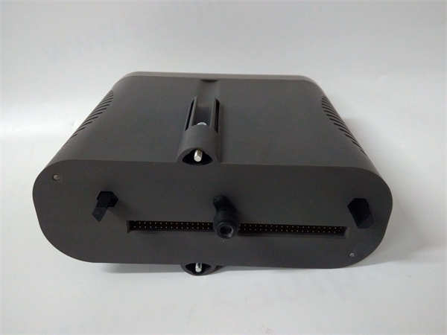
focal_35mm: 27
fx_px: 349
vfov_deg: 51.4
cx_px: 224
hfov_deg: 65.3
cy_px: 168
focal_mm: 3.79
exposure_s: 1/33
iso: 599
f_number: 2
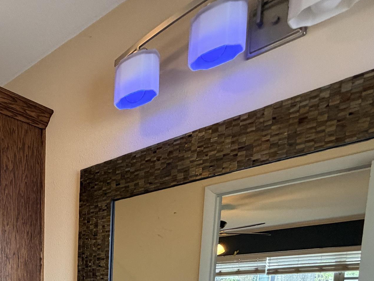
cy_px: 339
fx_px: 367
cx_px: -25
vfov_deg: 33.7
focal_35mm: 34
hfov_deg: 43.5
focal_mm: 2.22
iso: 250
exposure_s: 1/60
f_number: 2.2
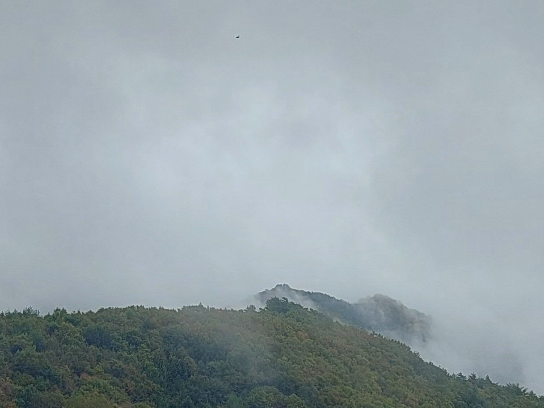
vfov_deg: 15.3
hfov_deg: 20.6
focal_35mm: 95
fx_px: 1493
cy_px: 11
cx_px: 185
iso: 40
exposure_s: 1/650
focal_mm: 5.23
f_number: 1.8
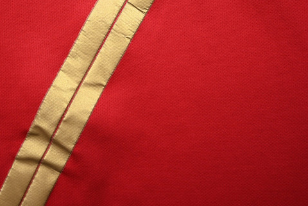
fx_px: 428
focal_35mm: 50
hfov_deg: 39.4
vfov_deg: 26.1
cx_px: 122
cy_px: 19
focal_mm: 24
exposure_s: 1/180
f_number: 4
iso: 200
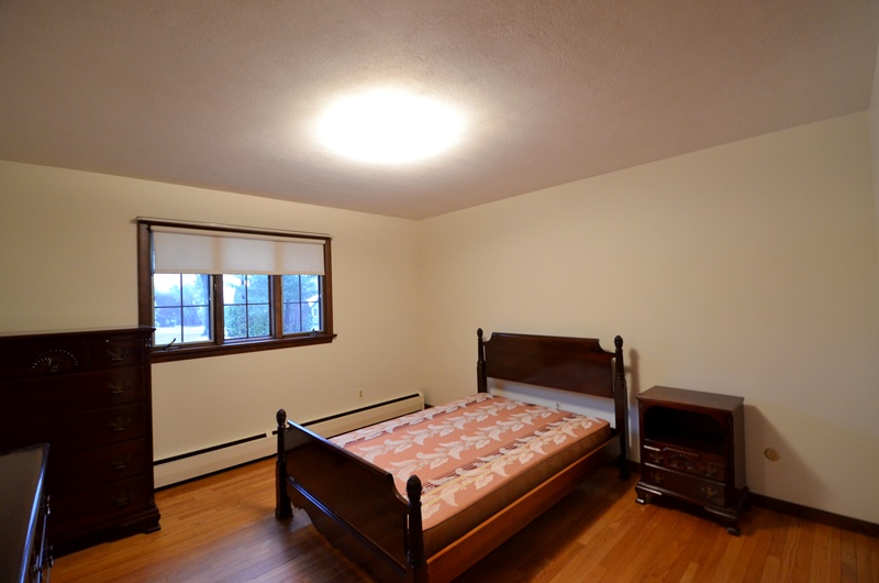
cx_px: 440
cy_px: 292
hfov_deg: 100.5
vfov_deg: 77.1
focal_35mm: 15
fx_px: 366
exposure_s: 1/30
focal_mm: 10
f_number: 3.5
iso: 1400
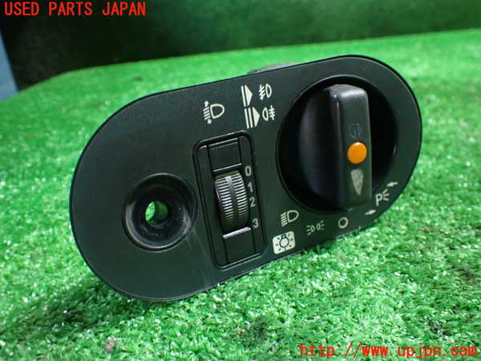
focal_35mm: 30
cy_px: 180
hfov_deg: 60.0
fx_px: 417
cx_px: 240
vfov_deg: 46.8
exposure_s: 1/40
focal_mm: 5.4
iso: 800
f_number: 2.3
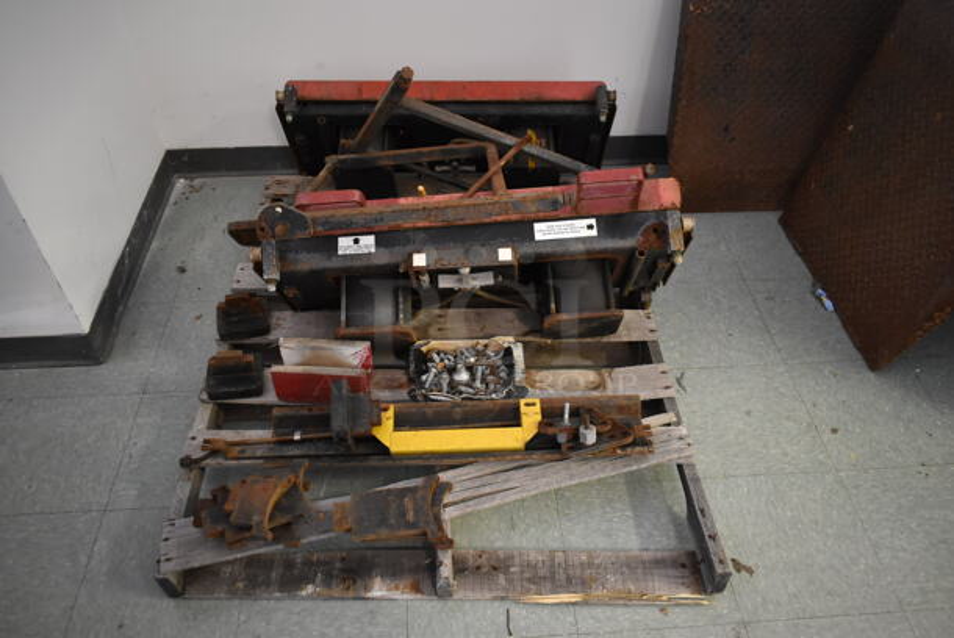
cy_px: 319
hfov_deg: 67.3
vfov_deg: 48.0
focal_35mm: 27
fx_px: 716
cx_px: 477
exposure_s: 1/30
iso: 1600
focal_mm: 18
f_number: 3.5
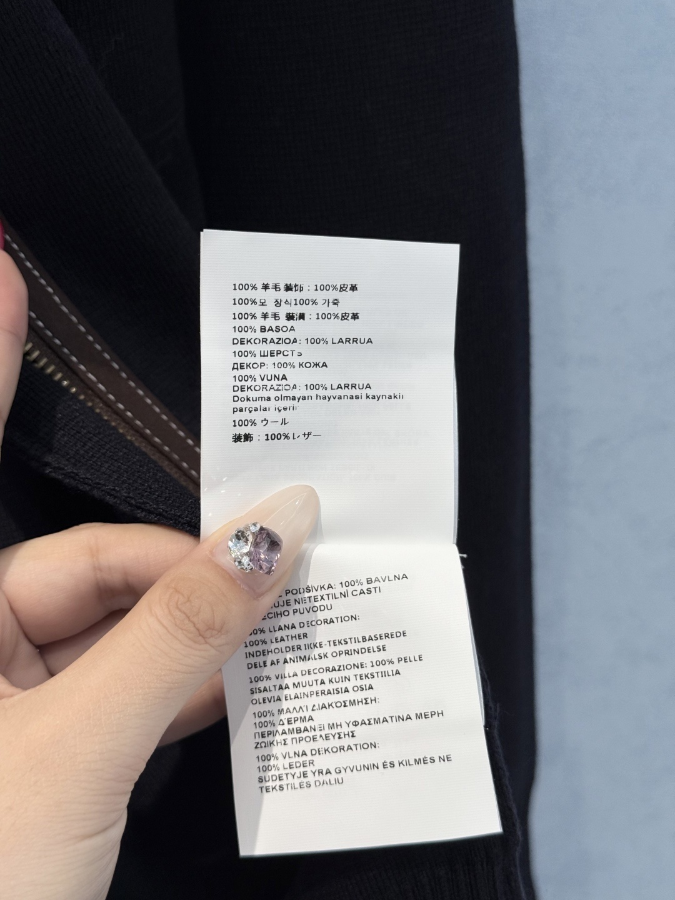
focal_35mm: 48
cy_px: 450
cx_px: 338
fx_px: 1248
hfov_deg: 30.3
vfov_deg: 39.7
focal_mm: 6.76
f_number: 1.78
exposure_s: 1/100
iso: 50
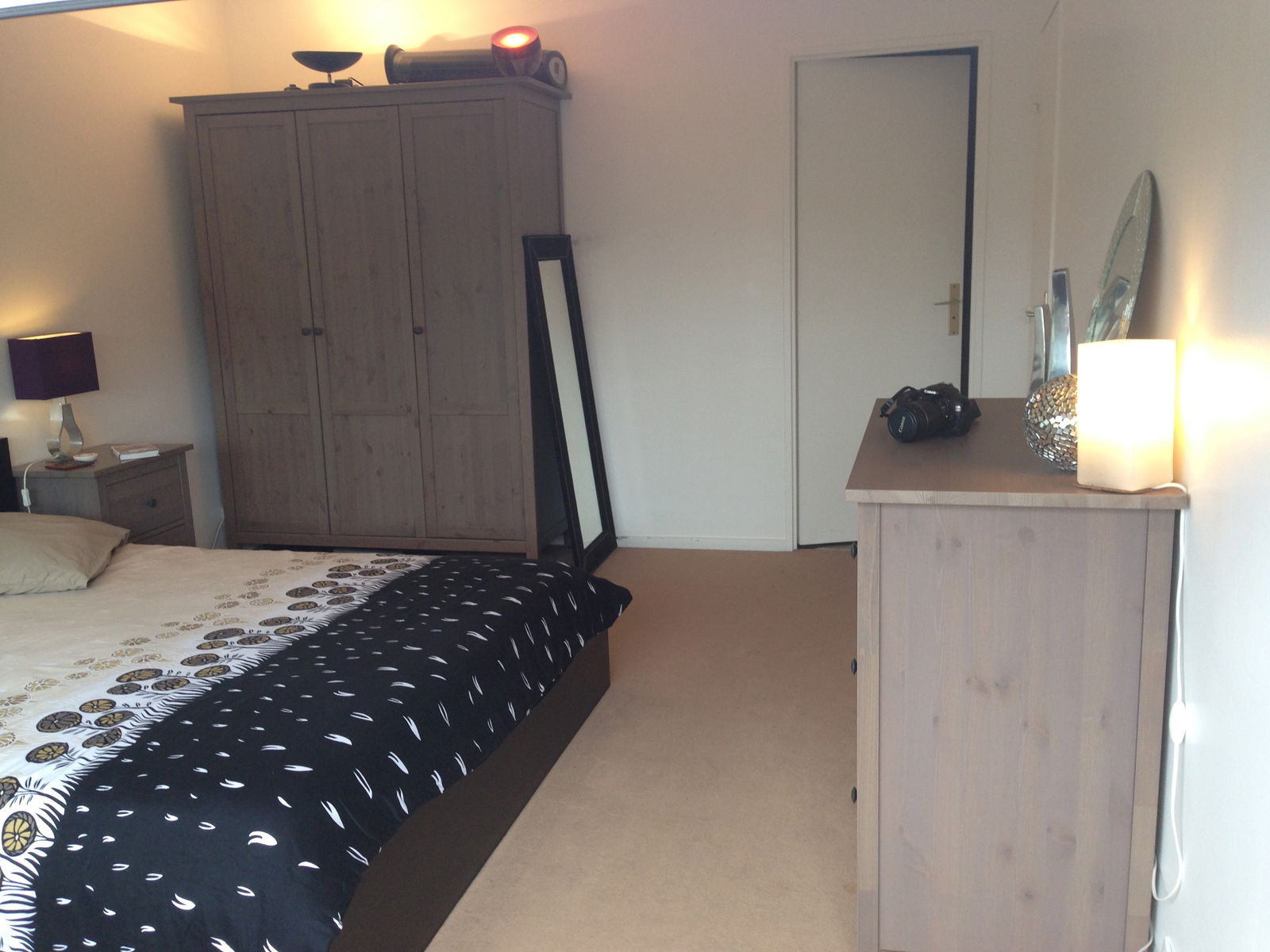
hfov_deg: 55.4
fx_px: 1211
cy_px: 476
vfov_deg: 42.9
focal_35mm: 33
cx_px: 635
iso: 64
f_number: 2.4
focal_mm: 4.12
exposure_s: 1/60
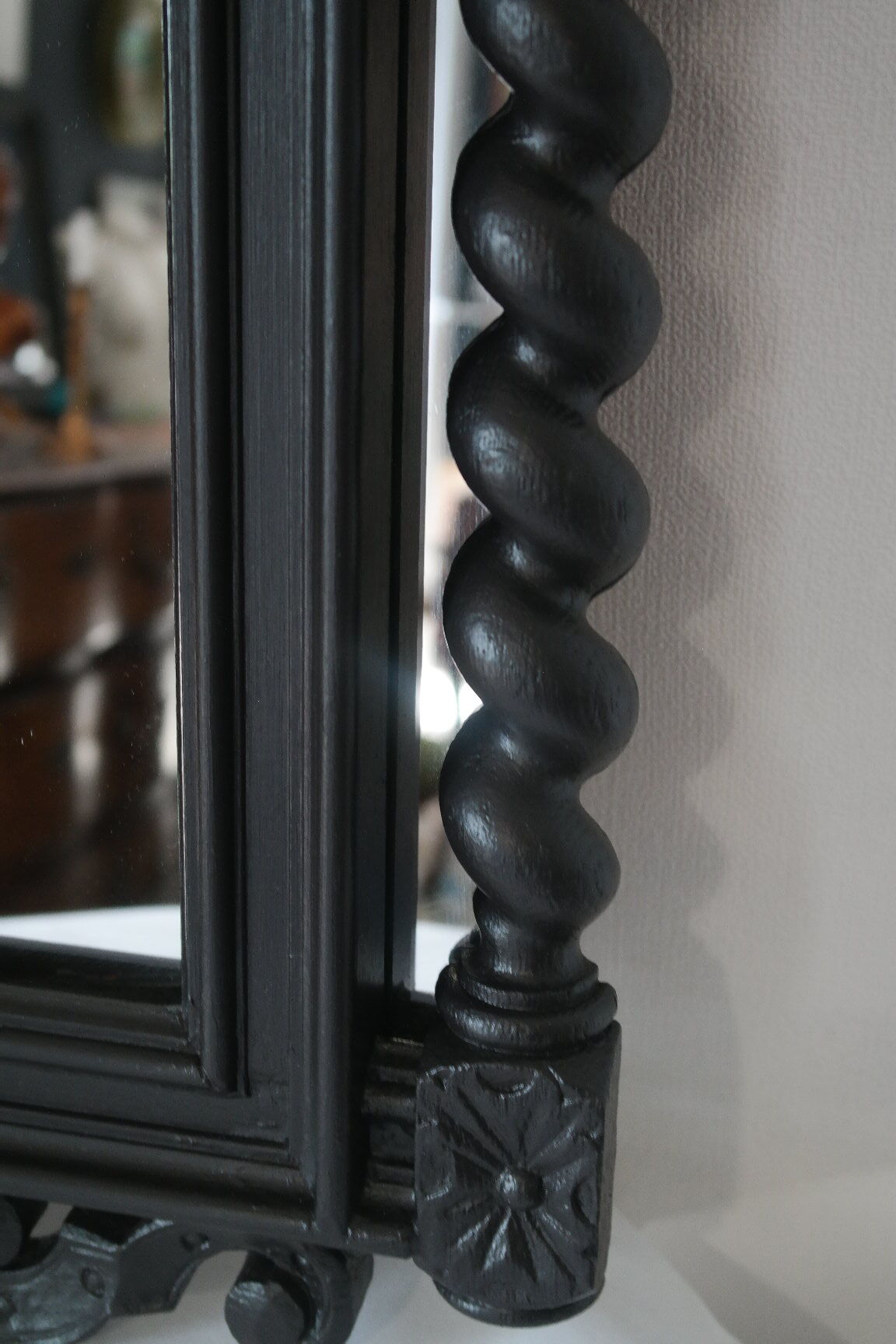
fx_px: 2165
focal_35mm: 58
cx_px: 448
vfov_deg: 34.5
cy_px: 672
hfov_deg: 23.4
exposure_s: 1/30
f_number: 5.6
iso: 800
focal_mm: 38
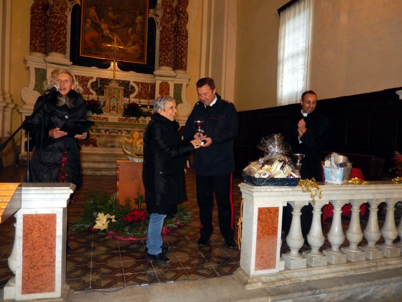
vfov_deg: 54.9
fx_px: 290
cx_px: 201
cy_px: 151
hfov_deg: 69.4
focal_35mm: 25
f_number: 3.4
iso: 320
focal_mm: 4.5
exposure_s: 1/30
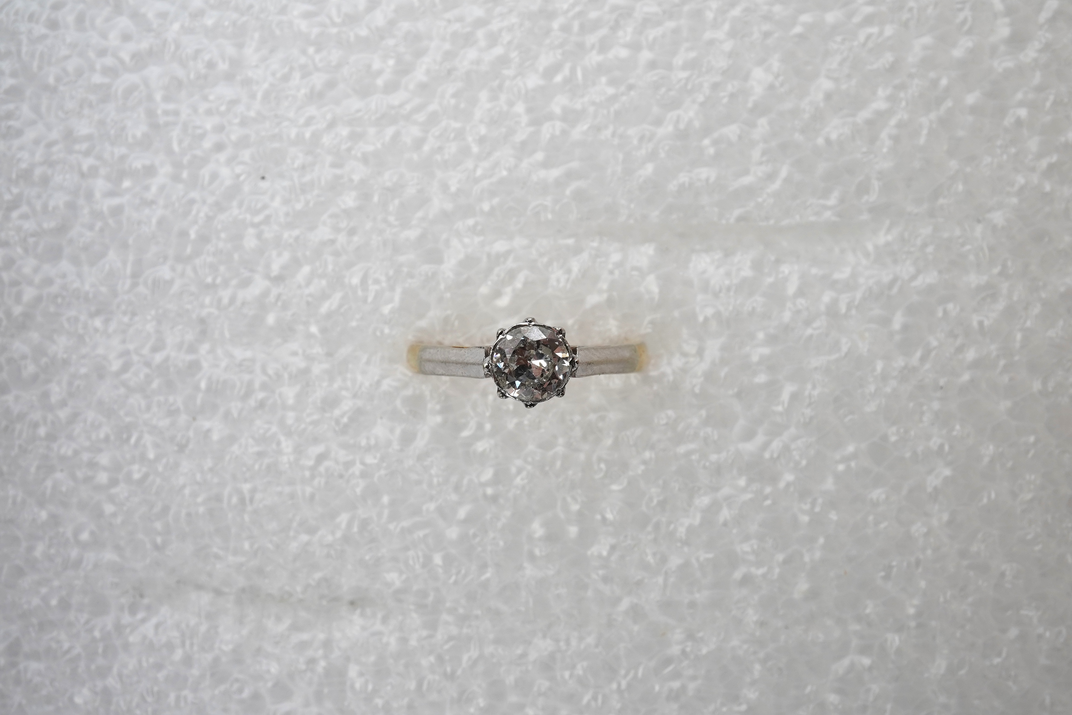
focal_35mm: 45
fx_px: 1340
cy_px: 358
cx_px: 536
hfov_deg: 43.6
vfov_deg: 29.9
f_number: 18
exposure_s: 1/125
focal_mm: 30
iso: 400
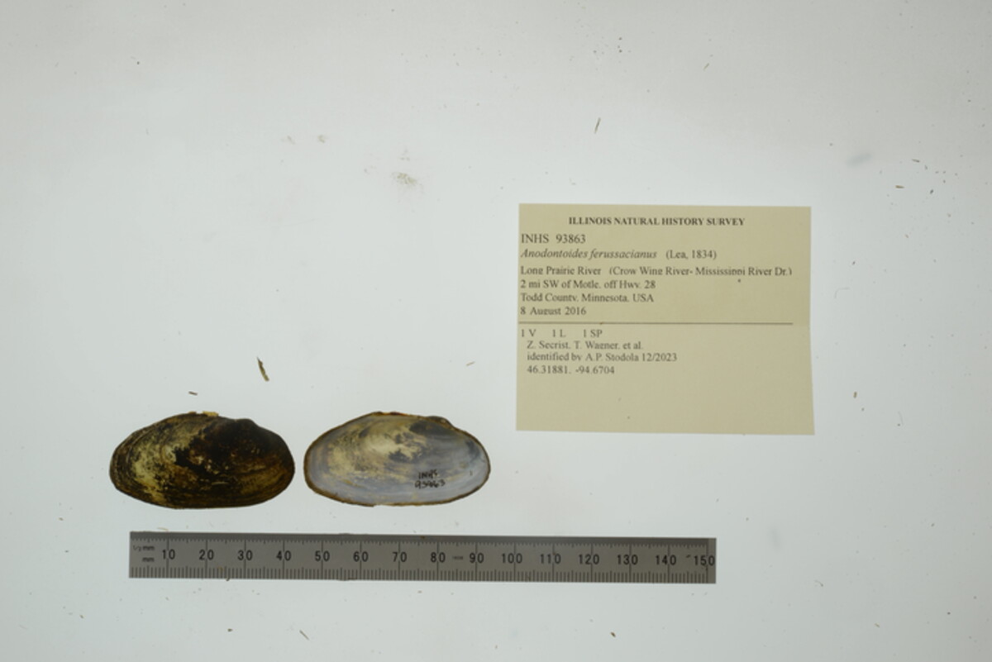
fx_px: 1654
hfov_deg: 33.4
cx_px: 496
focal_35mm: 60
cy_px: 331
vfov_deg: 22.6
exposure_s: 1/13
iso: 100
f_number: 32
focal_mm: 60
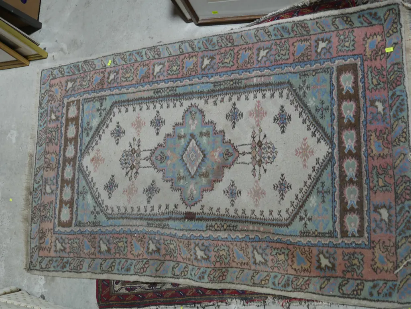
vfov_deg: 36.0
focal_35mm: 40
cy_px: 154
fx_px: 475
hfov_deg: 46.8
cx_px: 206
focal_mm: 20
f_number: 4.4
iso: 250
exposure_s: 1/60
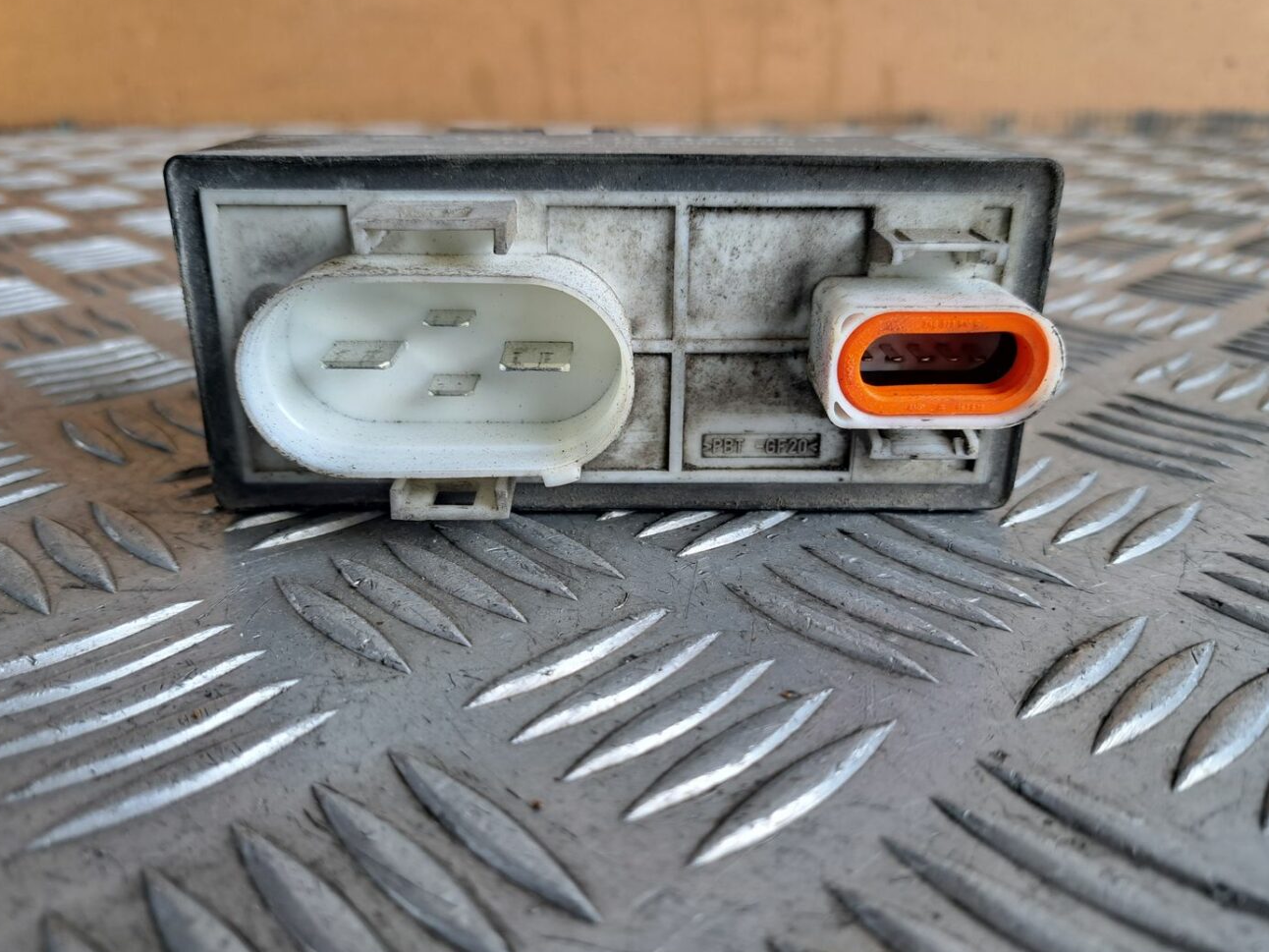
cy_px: 501
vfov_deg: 53.0
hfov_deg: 67.3
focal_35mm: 26
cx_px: 629
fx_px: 953
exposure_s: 1/50
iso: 64
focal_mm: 5.23
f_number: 1.8
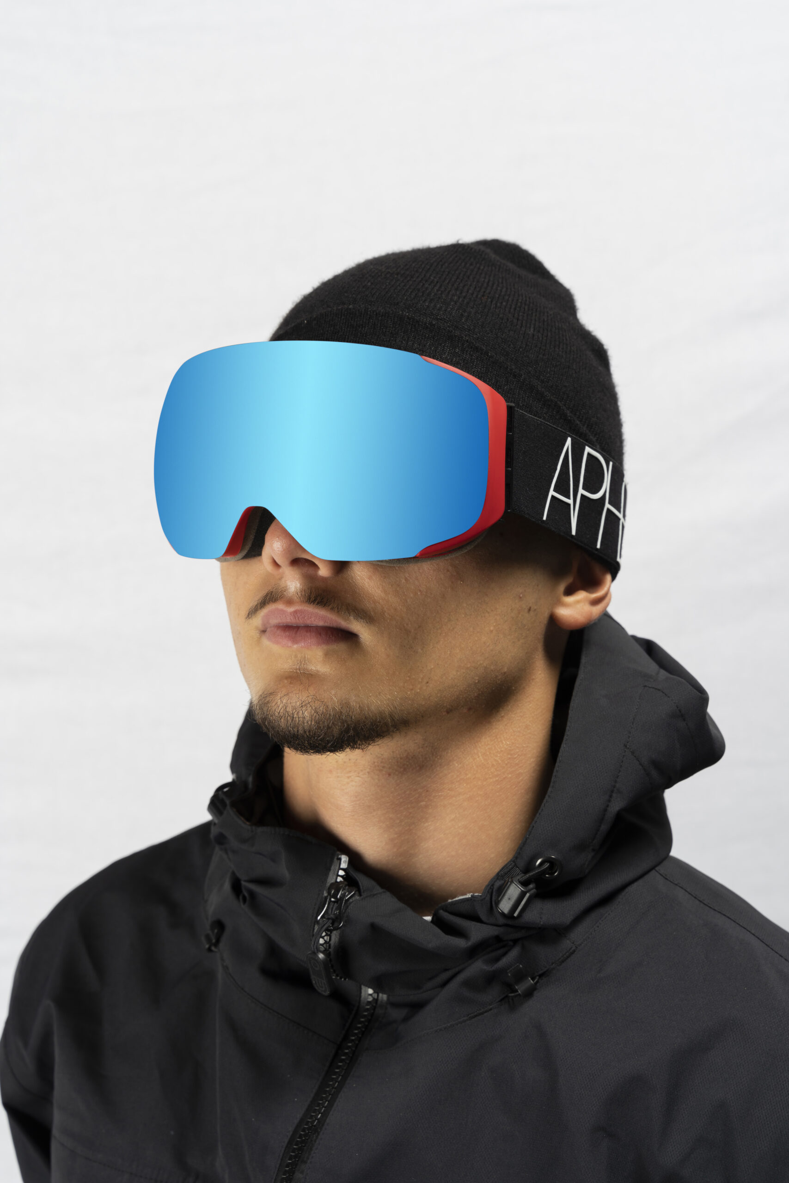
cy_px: 592
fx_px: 2169
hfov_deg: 20.6
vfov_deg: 30.5
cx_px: 394
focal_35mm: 66
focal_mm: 66
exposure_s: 1/125
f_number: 8
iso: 100
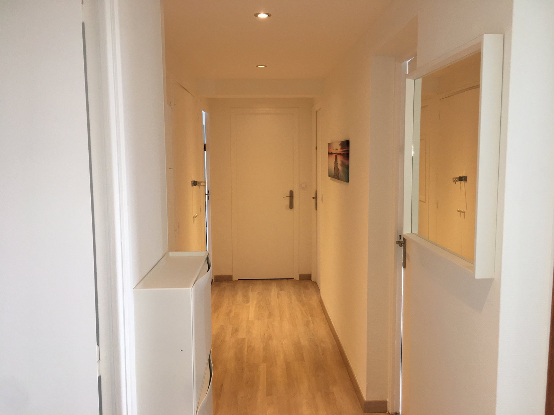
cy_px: 208
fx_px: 464
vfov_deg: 48.2
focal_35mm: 29
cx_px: 277
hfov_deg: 61.7
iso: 64
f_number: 2.2
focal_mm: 4.15
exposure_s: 1/33
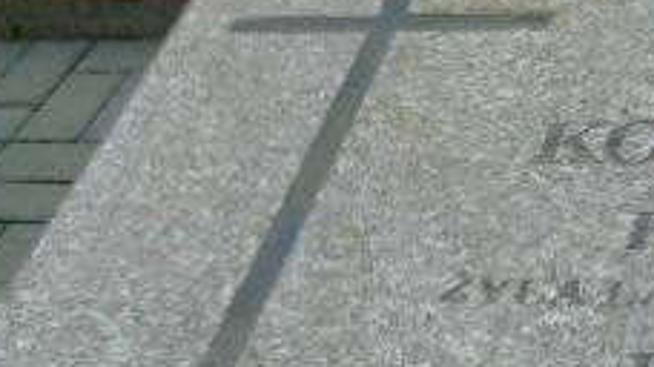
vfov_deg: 11.5
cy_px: 396
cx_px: 694
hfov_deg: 19.8
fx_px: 1803
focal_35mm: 104
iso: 80
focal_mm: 6.1
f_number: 3.8
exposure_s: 1/125
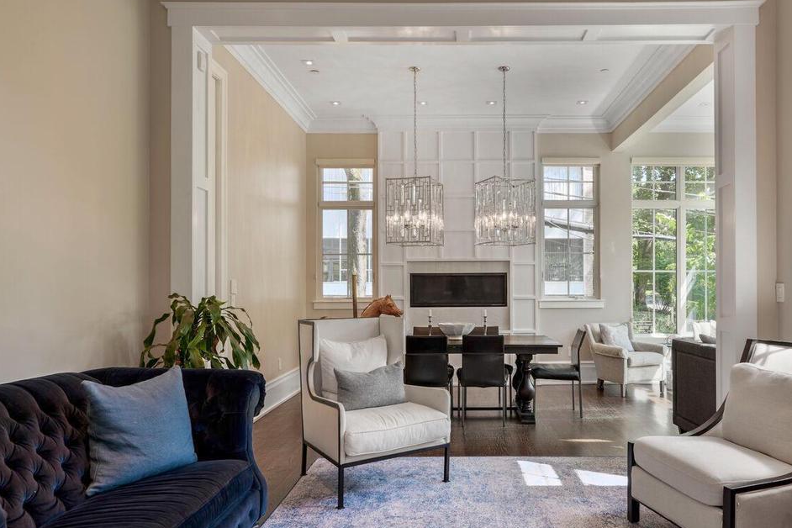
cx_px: 467
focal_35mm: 27
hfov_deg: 67.3
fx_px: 589
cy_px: 282
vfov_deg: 48.3
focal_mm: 17.5
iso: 200
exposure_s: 1/5
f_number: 8
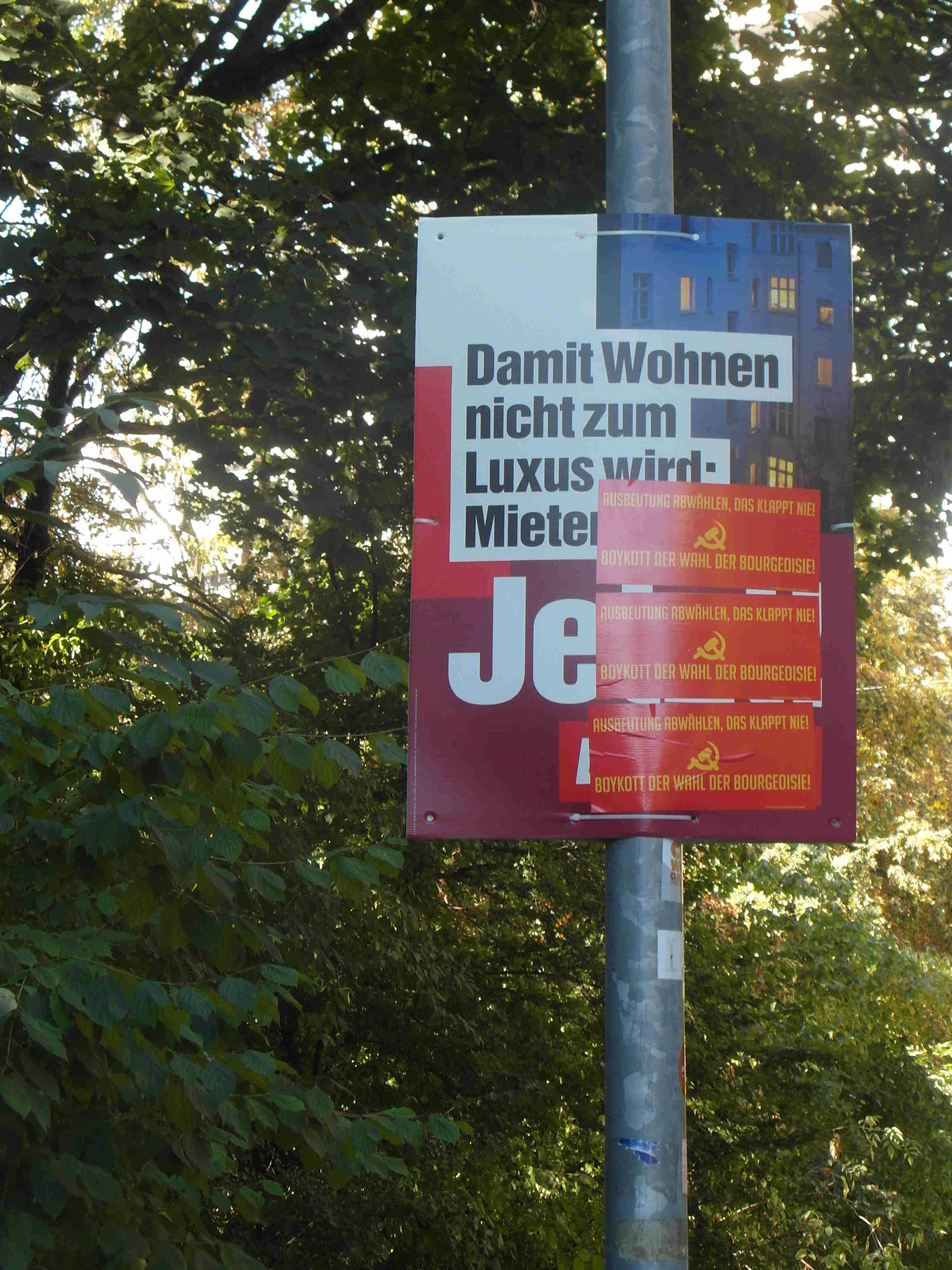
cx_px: 580
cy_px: 527
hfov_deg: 15.2
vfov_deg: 20.2
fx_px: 3557
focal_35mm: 97
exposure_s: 1/60
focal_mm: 13.9
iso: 100
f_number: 4.2
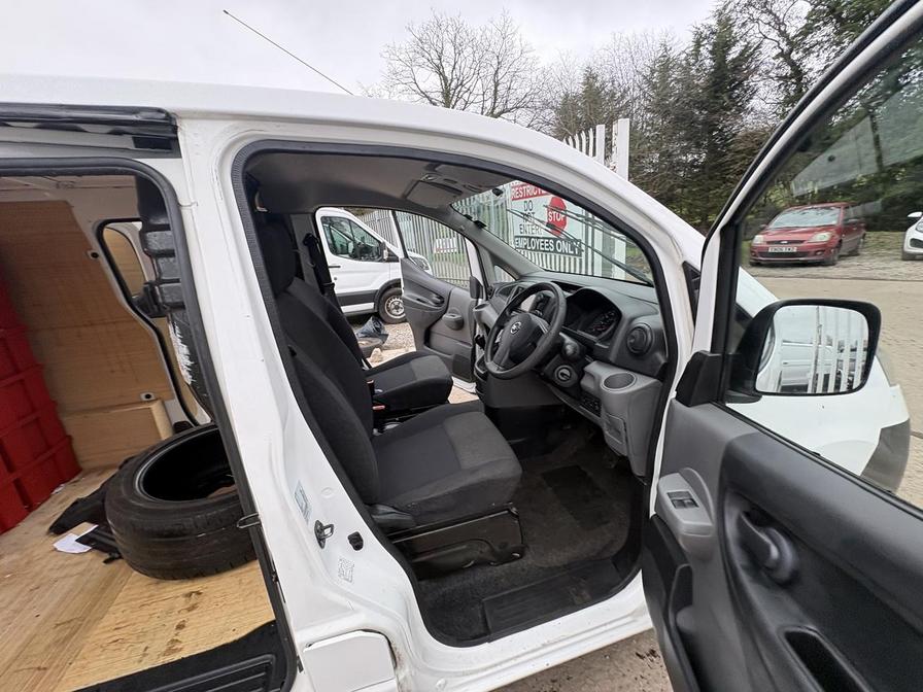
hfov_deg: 102.1
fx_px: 373
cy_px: 346
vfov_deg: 85.7
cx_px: 462
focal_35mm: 14
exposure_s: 1/127
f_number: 2.2
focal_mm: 2.22
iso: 100
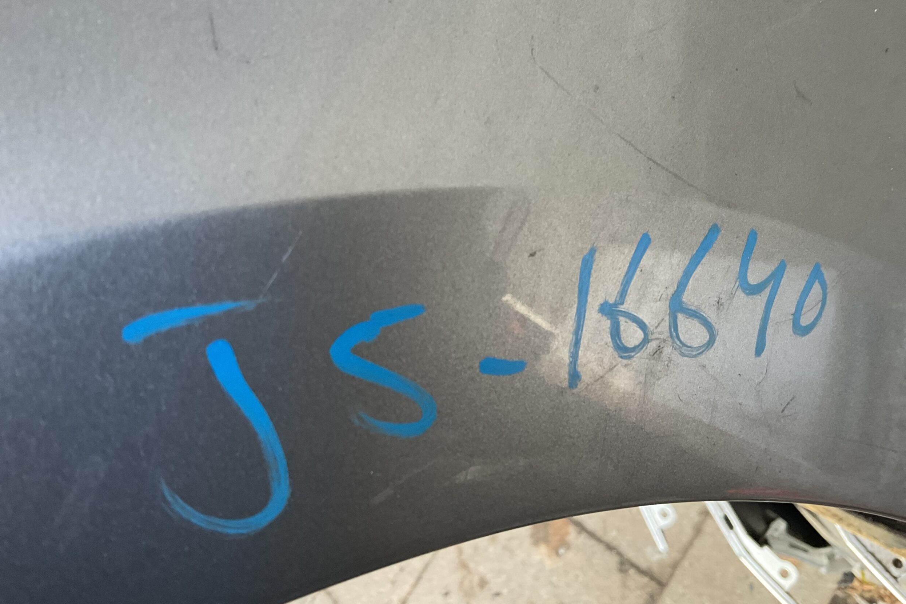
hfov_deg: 60.3
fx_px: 780
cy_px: 285
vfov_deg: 42.3
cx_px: 458
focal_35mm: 31
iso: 100
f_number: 1.8
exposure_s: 1/50
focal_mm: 3
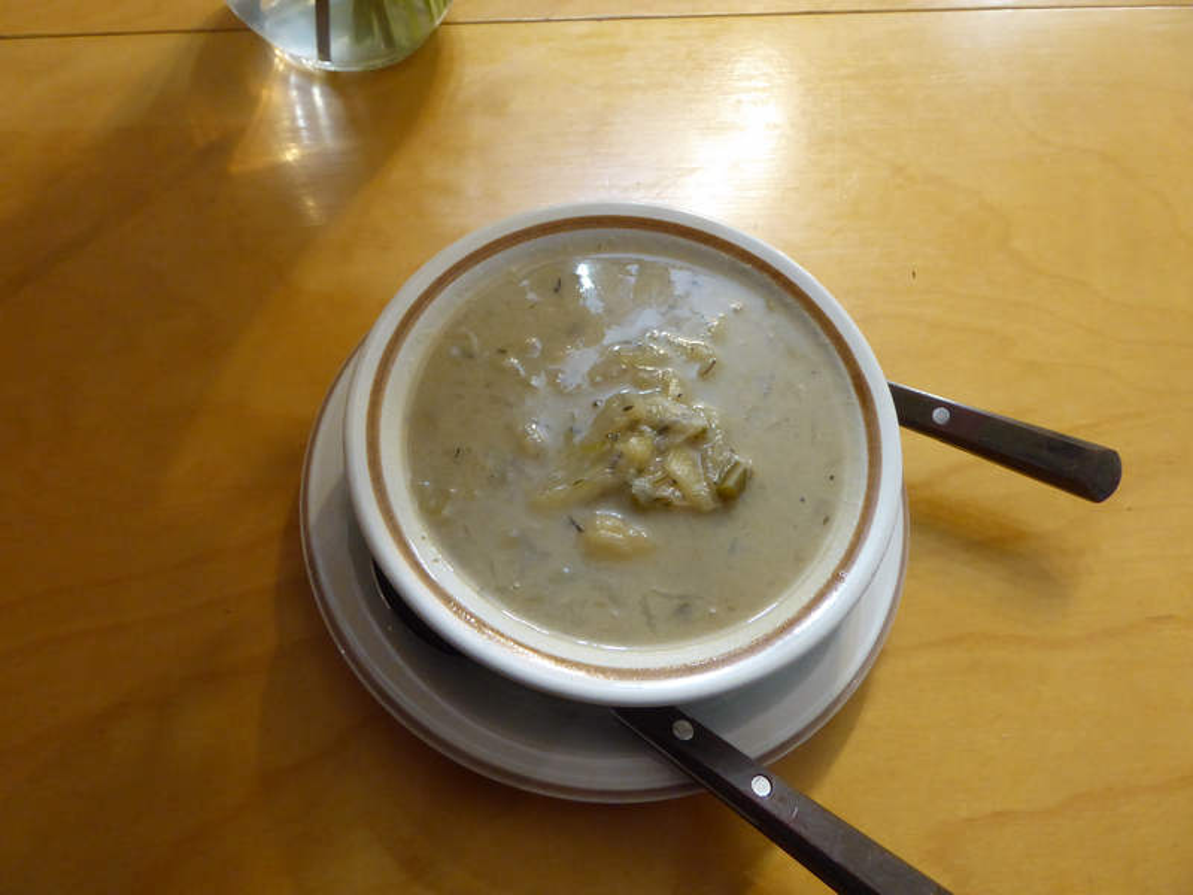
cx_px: 596
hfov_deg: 69.4
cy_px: 448
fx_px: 862
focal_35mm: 25
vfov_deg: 54.9
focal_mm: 4.3
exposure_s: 1/15
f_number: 3.3
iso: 400
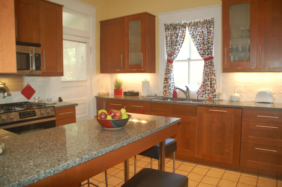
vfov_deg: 47.9
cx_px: 141
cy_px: 94
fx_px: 211
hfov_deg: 67.4
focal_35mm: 27
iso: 400
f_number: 3.5
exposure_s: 1/60
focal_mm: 18
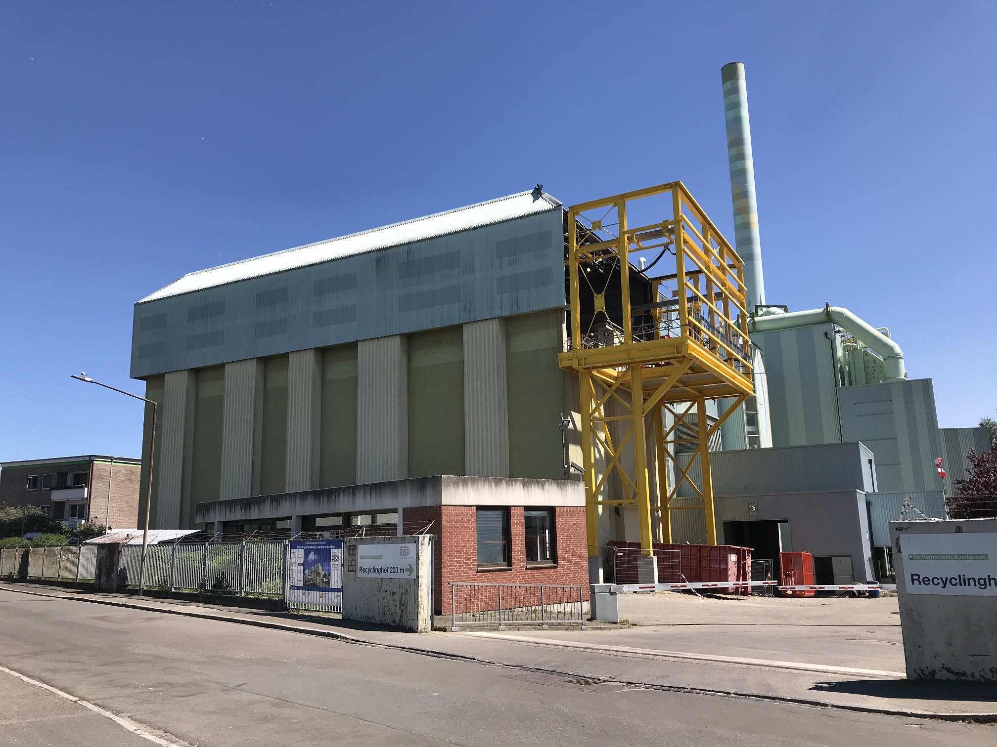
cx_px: 498
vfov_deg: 49.7
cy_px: 374
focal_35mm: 28
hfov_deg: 63.4
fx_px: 806
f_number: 1.8
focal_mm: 3.99
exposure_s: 1/1953
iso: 20
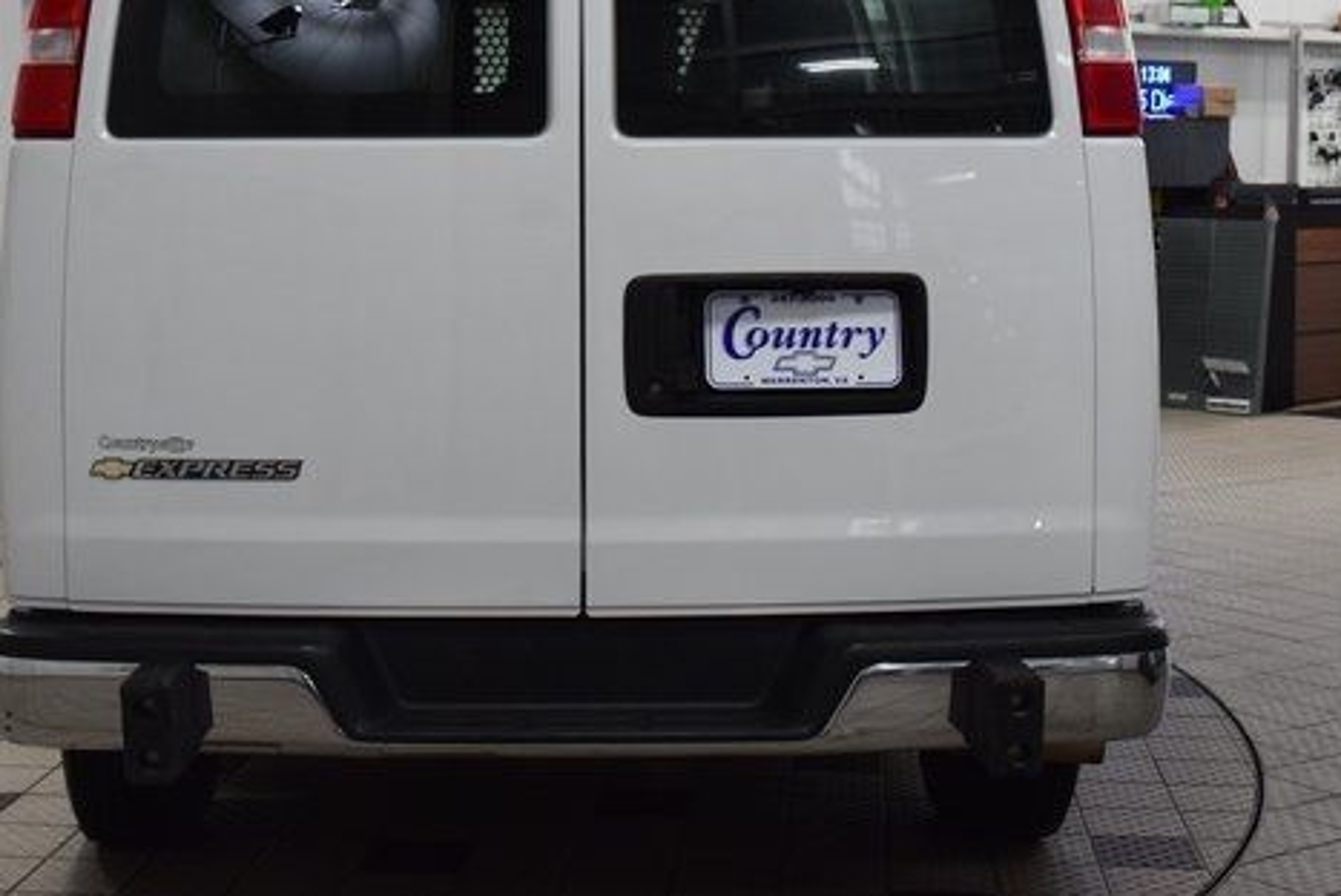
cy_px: 289
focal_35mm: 64
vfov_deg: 21.3
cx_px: 594
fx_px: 2374
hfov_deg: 31.5
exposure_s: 1/60
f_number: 8
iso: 1600
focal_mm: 31
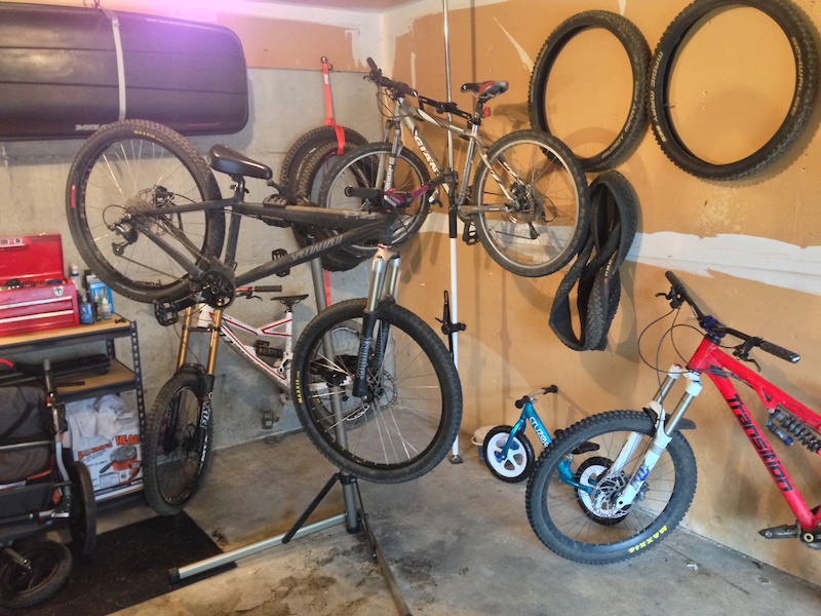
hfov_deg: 55.4
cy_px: 308
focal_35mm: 33
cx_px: 410
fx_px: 783
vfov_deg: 42.9
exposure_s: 1/20
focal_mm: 4.12
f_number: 2.4
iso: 320
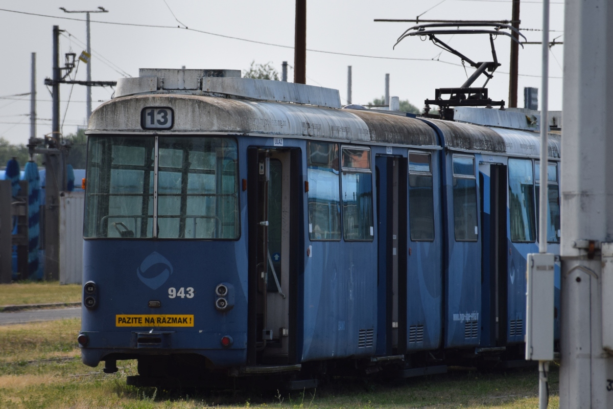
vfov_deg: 6.5
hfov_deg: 9.8
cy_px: 204
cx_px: 306
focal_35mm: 210
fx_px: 3576
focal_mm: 140
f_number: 5.6
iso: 360
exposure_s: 1/2000
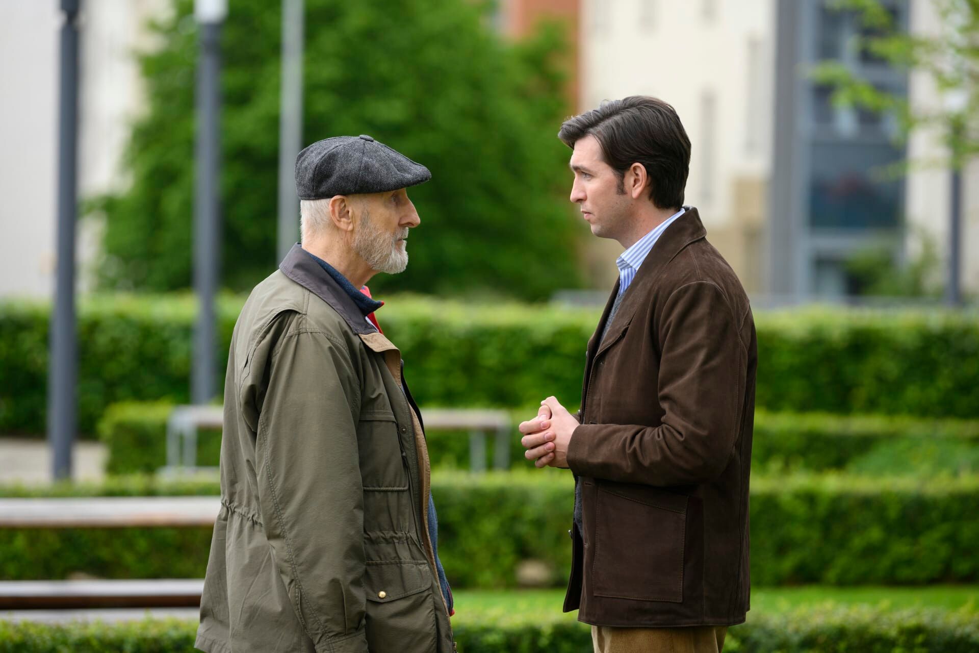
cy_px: 326
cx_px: 490
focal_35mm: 185
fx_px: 5031
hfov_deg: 11.1
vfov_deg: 7.4
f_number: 3.5
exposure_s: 1/500
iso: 160
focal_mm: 185
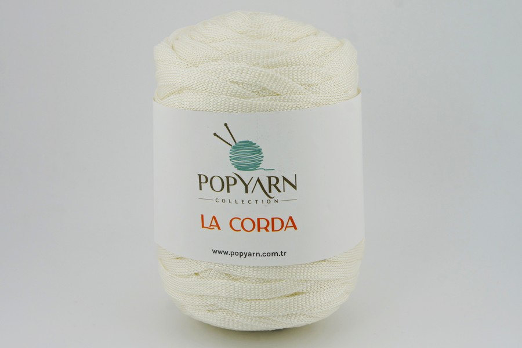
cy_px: 174
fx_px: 913
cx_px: 261
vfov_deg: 21.6
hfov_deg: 31.9
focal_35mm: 63
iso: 200
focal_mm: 42
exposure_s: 1/400
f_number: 8
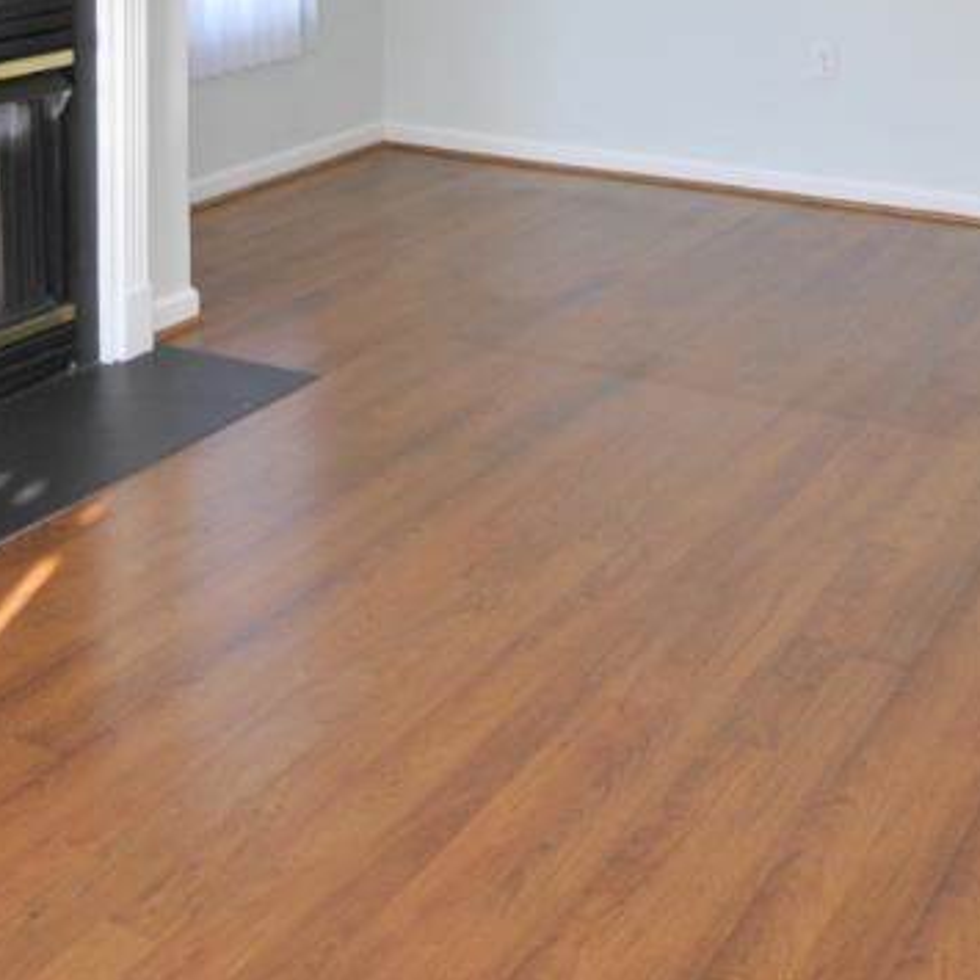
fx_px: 1730
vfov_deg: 28.2
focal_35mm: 54
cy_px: -146
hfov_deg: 31.6
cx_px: 552
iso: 200
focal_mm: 10
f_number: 4.5
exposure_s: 1/80
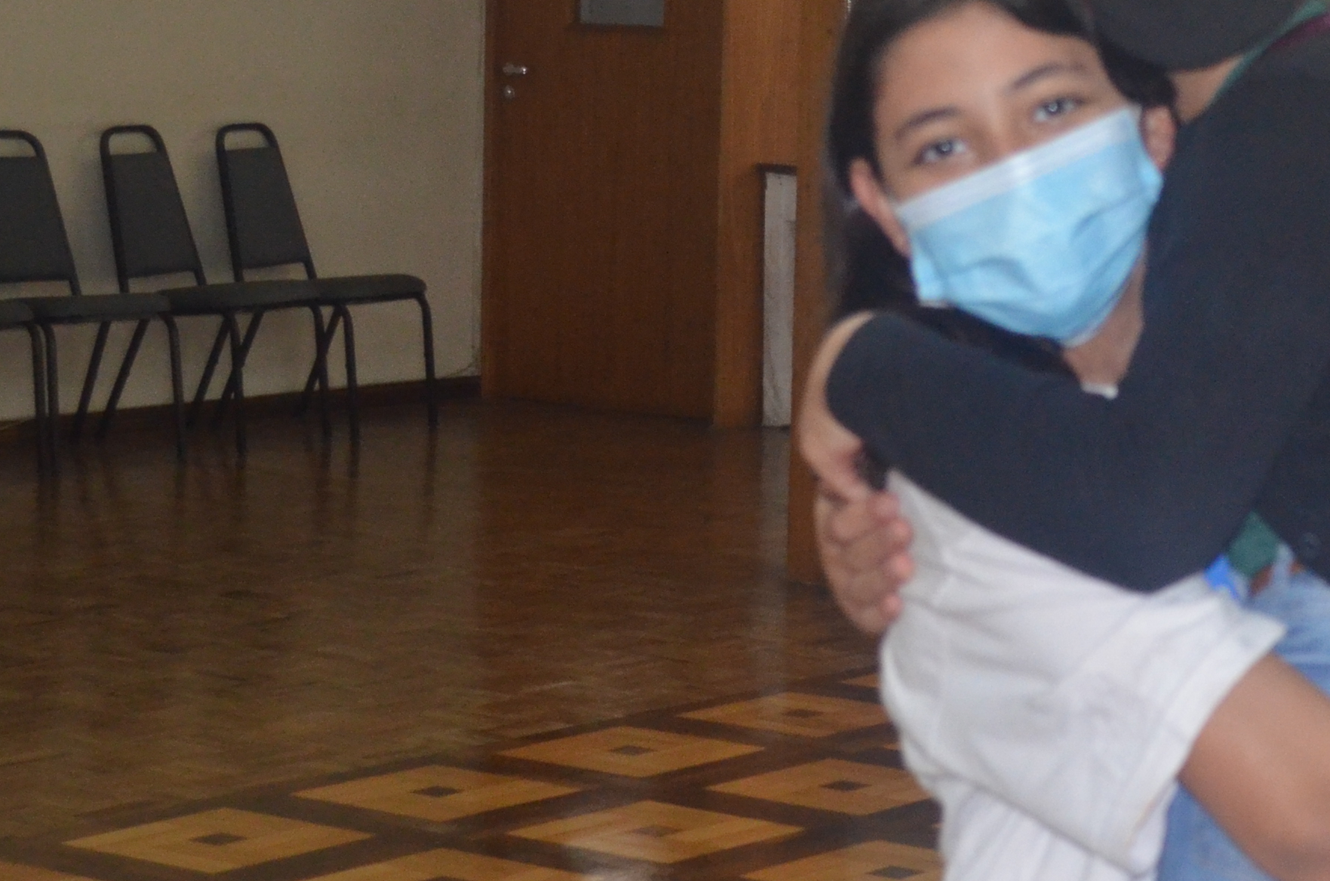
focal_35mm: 109
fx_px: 4019
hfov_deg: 18.3
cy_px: 362
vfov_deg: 12.5
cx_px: 1337
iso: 1250
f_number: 4.2
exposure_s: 1/60
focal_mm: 26
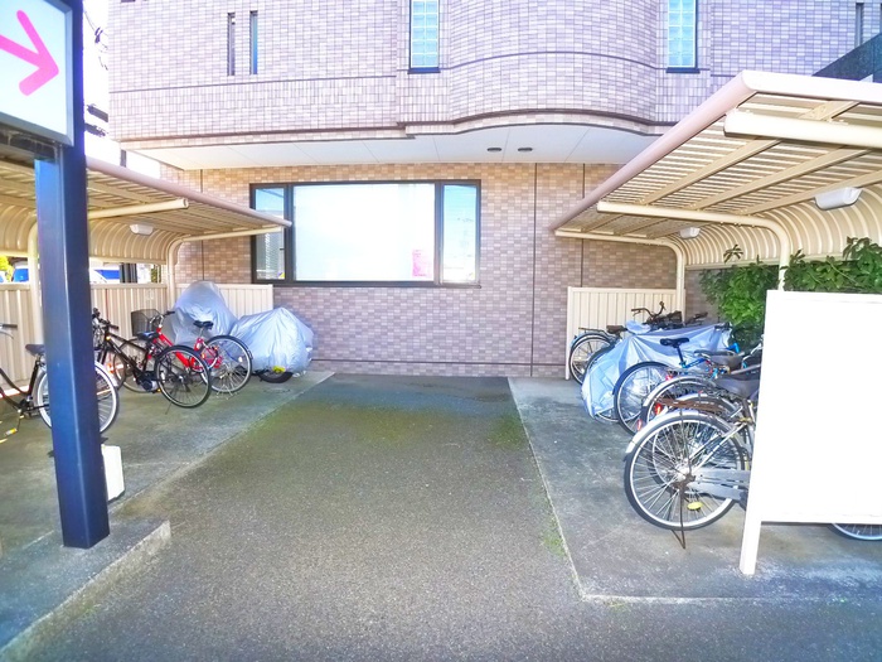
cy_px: 331
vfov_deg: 56.8
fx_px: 612
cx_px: 441
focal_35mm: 24
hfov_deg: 71.6
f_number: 2.8
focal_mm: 5.1
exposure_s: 1/125
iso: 400
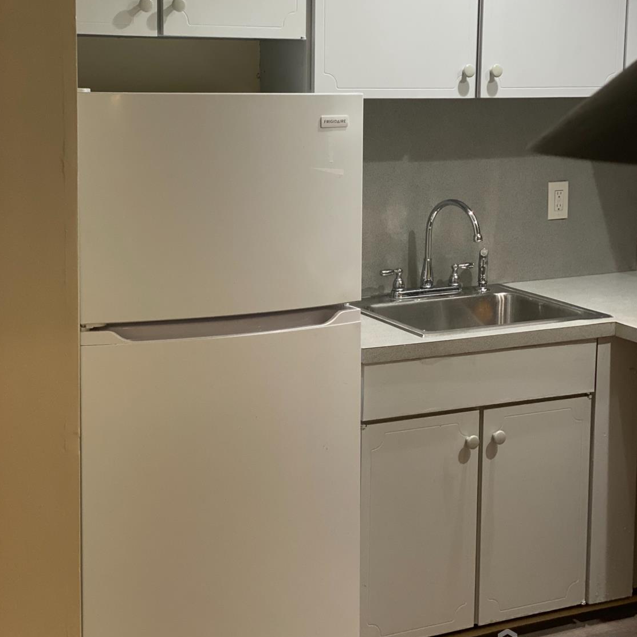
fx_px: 1291
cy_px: 241
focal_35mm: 62
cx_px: 317
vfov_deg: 27.6
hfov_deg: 27.7
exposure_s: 1/40
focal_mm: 6
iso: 125
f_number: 2
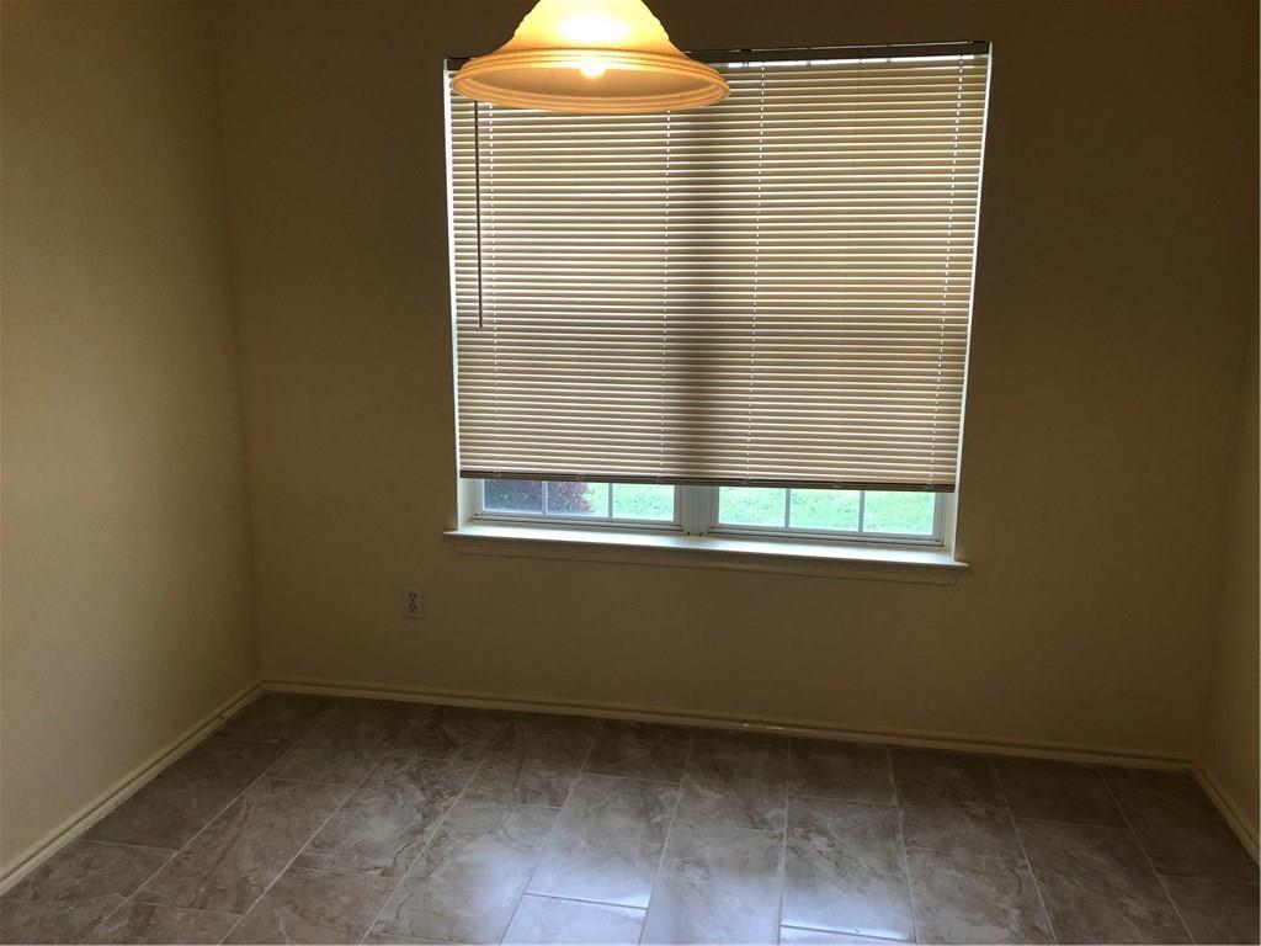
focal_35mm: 28
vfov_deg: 49.7
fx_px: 1020
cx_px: 630
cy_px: 473
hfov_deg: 63.4
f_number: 1.8
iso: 25
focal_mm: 3.99
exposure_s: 1/40
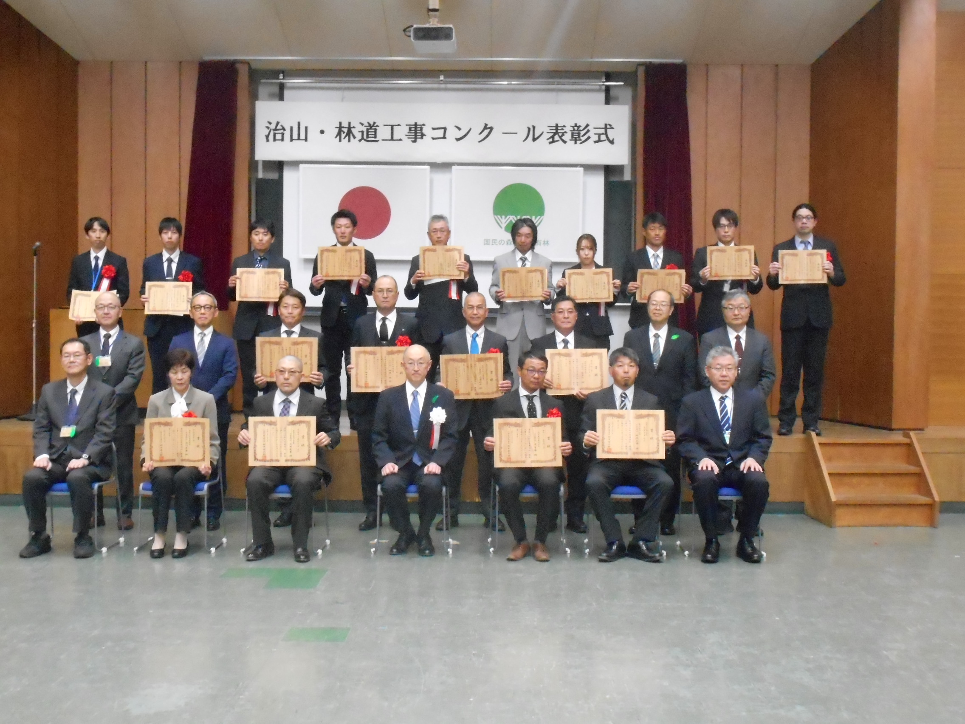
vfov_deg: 28.6
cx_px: 482
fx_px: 1422
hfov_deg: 37.5
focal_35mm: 51
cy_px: 362
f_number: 4.9
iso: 1600
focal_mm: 9.1
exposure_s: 1/25
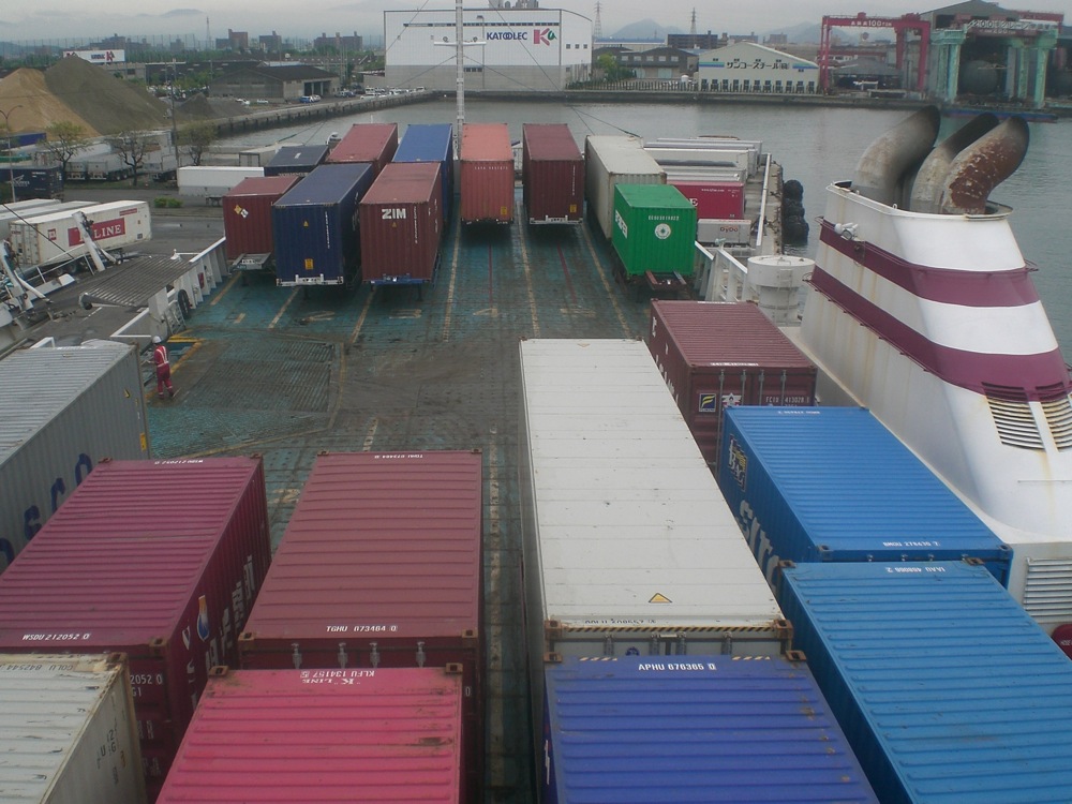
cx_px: 536
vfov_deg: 37.7
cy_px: 402
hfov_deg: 49.0
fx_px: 1177
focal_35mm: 38
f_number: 4.4
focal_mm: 6.3
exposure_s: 1/250
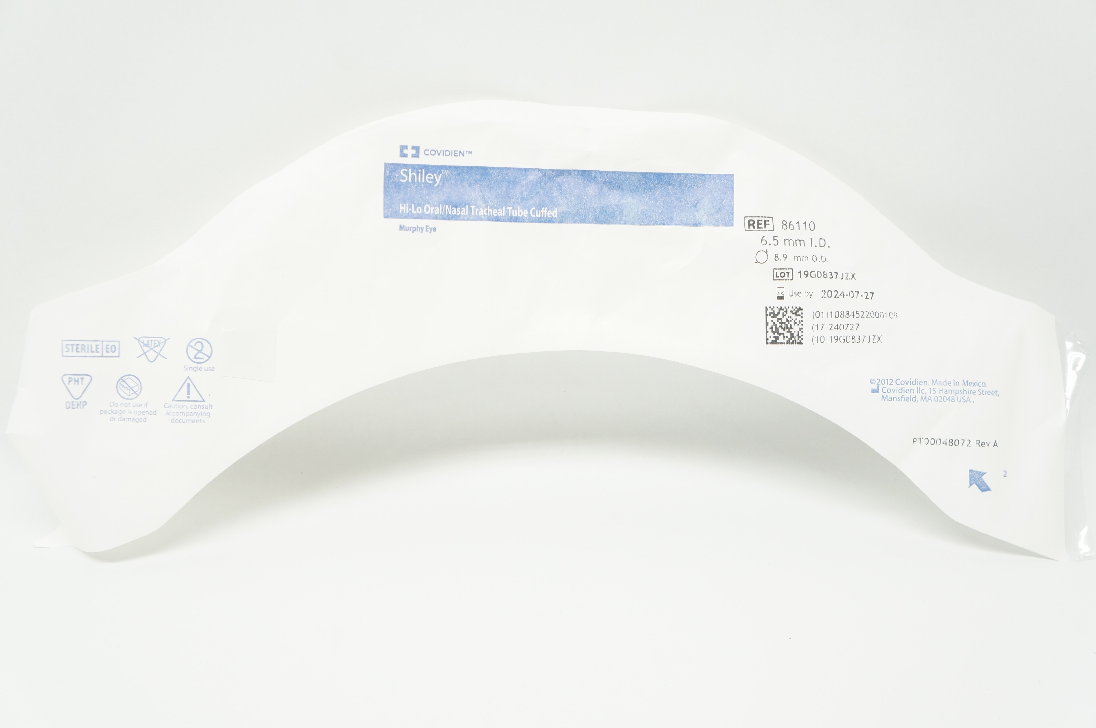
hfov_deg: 45.0
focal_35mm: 44
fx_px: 1323
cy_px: 364
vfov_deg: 30.8
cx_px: 548
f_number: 5.6
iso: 800
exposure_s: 1/125
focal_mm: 29
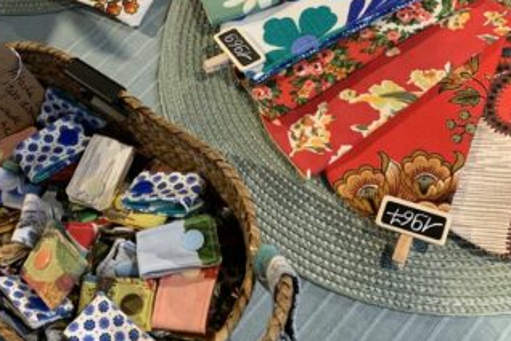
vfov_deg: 26.3
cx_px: 185
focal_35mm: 51
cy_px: 109
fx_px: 724
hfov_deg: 38.6
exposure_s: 1/50
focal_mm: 4.25
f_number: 1.8
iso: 160
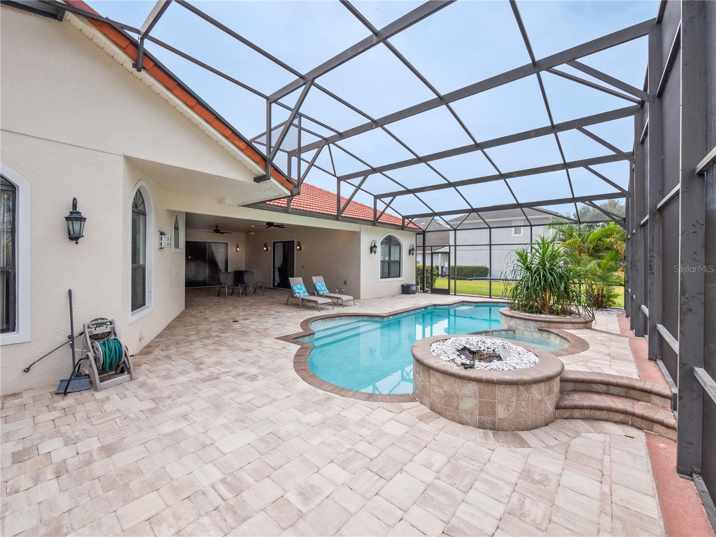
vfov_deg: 85.7
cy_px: 268
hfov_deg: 102.1
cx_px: 358
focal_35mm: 14
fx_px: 290
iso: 200
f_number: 6.3
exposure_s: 1/250
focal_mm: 7
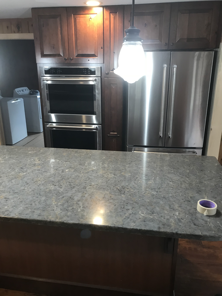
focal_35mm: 28
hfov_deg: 49.7
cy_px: 148
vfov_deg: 63.4
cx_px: 111
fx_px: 239
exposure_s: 1/15
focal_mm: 3.99
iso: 50
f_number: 1.8
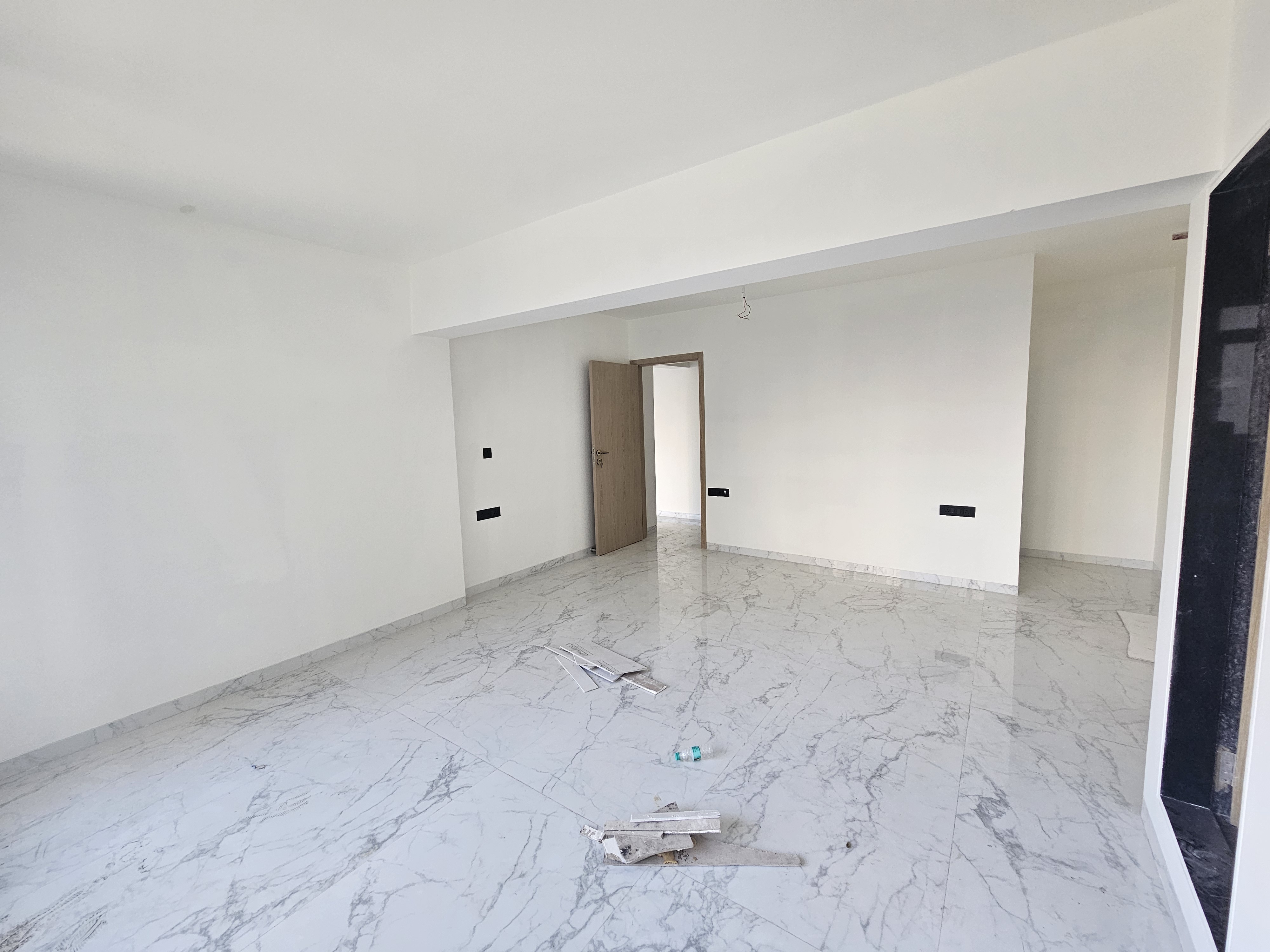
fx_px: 477
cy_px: 476
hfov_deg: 106.2
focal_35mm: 13
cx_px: 635
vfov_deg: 89.9
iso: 160
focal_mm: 2.2
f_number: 2.2
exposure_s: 1/190
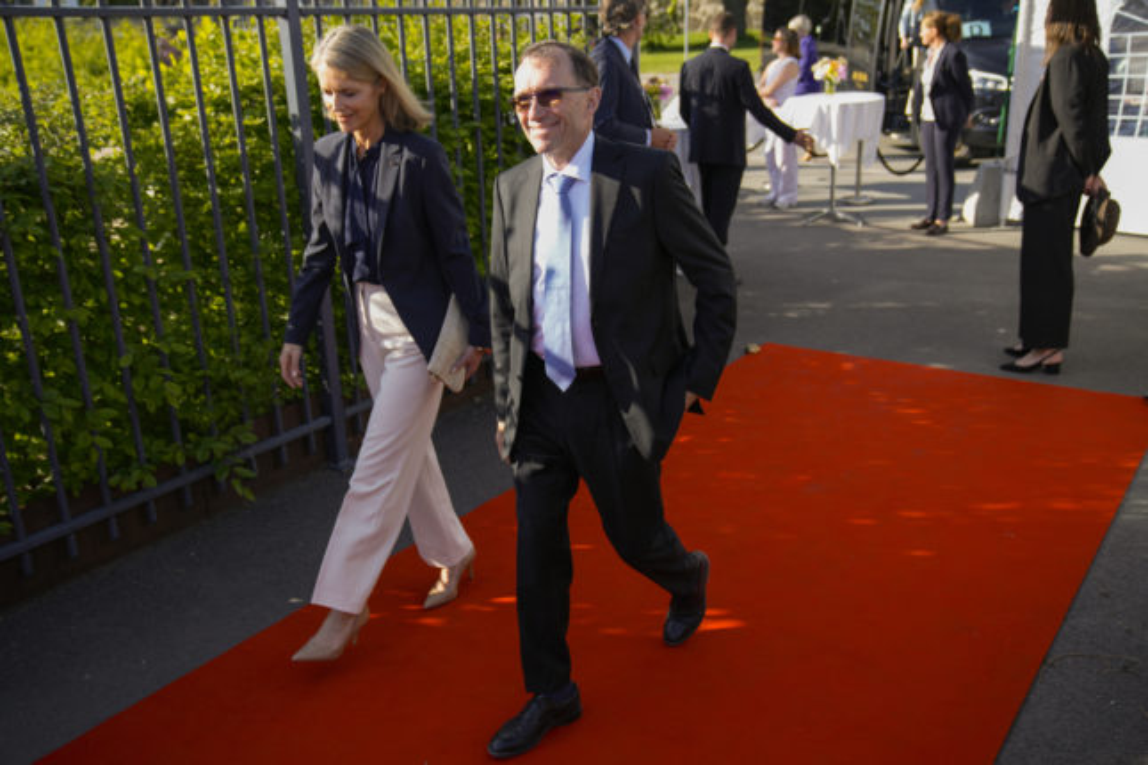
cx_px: 574
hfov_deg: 58.7
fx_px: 1020
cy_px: 382
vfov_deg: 41.1
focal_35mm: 32
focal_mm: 32
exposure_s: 1/1600
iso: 500
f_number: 3.2
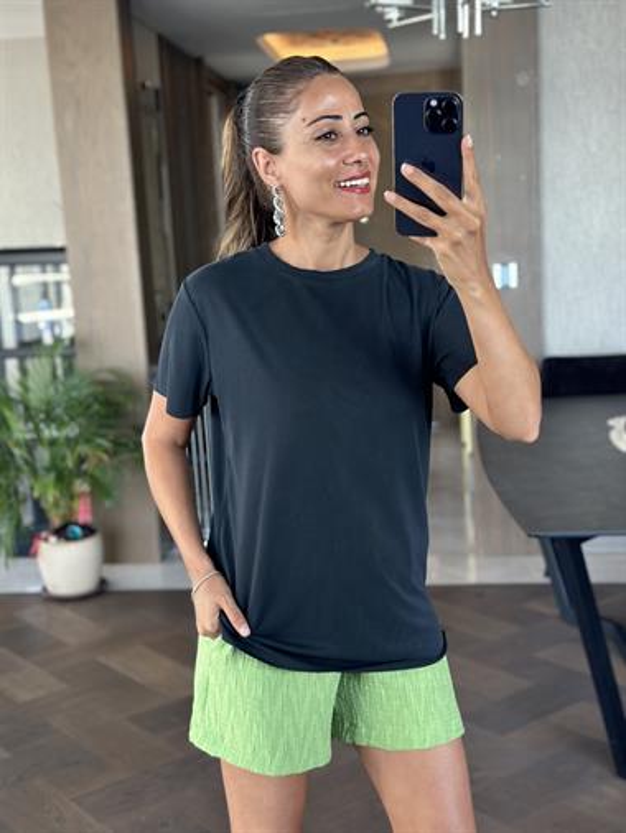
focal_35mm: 48
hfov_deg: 30.3
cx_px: 313
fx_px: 1156
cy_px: 416
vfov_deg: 39.6
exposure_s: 1/60
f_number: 1.78
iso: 125
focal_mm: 6.86
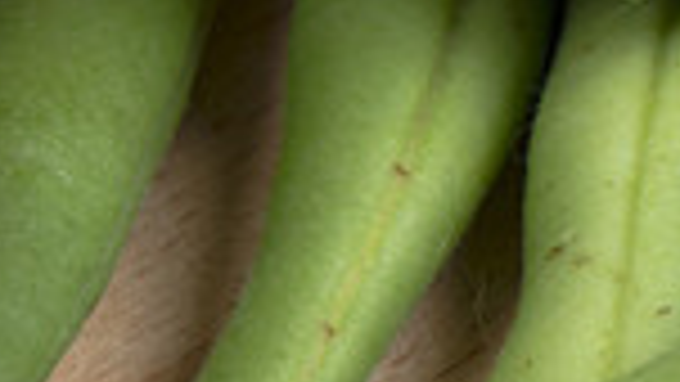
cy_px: -267
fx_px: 7664
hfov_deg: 4.8
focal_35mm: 425
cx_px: 2231
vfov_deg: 2.9
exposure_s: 1/200
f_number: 16
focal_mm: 60
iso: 100
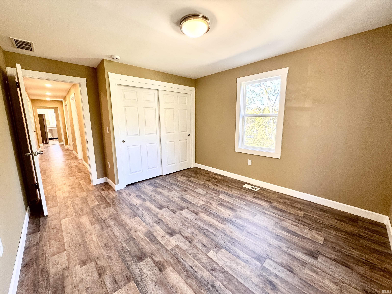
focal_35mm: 14
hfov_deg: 102.1
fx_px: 159
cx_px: 196
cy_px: 147
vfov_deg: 85.7
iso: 250
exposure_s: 1/120
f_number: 2.2
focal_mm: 2.22
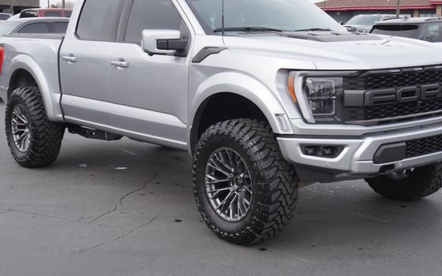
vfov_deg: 23.1
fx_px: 675
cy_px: 121
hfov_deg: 36.3
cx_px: 227
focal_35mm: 56
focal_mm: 32
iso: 100
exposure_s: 1/100
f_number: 8
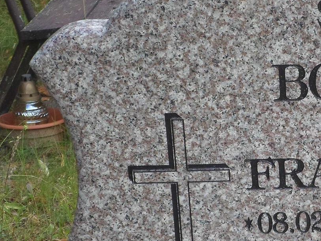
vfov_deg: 9.9
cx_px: 340
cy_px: 191
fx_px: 1391
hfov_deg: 13.0
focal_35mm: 150
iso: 80
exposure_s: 1/60
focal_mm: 12
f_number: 4.1
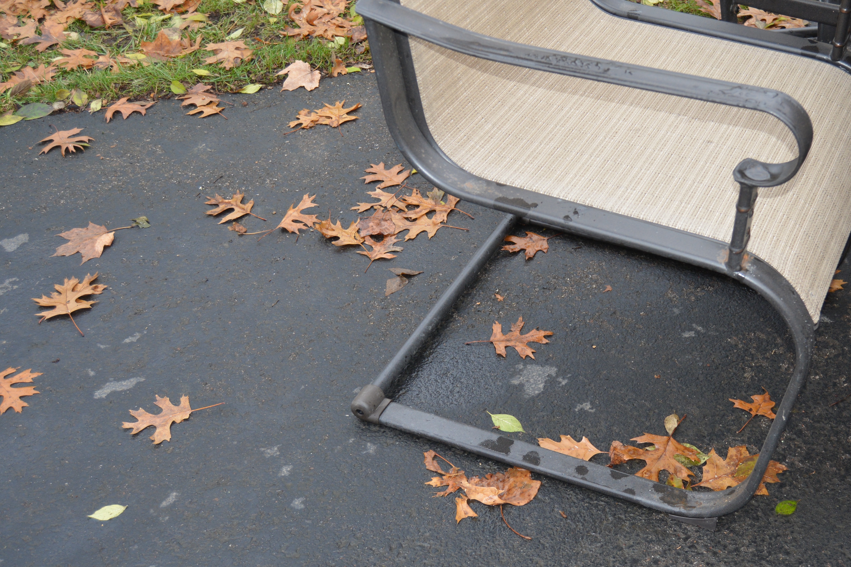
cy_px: 211
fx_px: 1199
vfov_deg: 26.5
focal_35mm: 51
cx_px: 599
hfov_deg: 38.4
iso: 280
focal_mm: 23
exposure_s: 1/125
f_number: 3.8
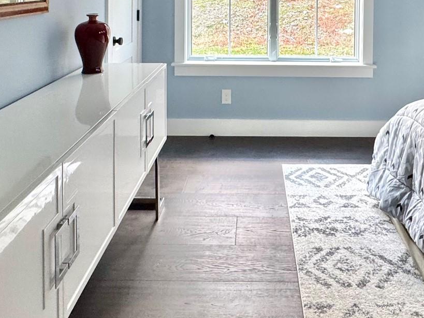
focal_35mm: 35
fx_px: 429
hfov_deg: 52.3
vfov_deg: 35.8
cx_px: 253
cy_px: -16
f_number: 2.2
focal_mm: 2.22
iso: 200
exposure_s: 1/120
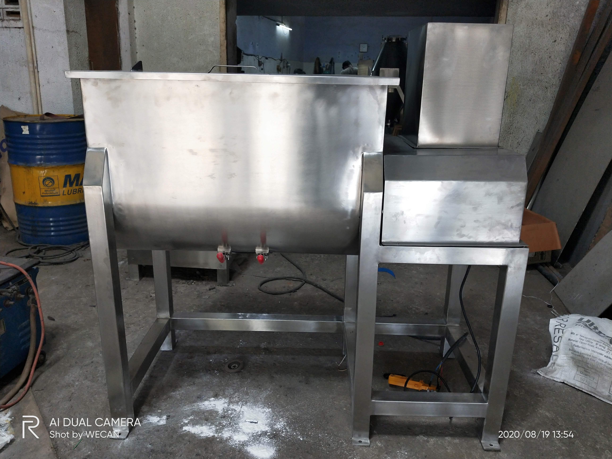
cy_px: 230
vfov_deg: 58.9
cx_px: 306
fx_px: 407
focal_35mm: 23
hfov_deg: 73.9
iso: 198
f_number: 1.7
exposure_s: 1/50
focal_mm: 3.99
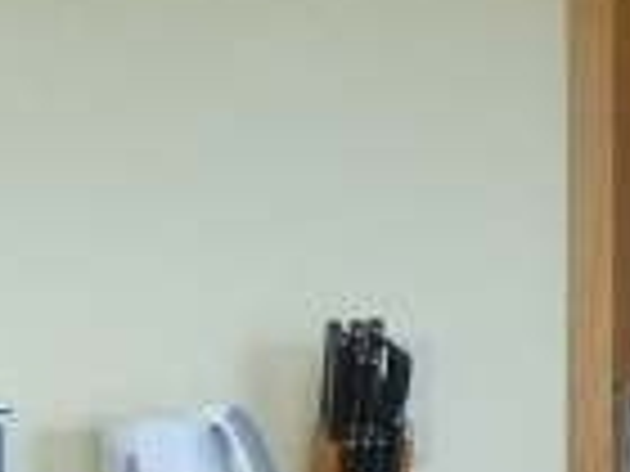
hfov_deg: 8.8
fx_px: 4022
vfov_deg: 6.6
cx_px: 790
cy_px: 681
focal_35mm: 221
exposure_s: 1/30
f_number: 2.8
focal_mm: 5.5
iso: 200
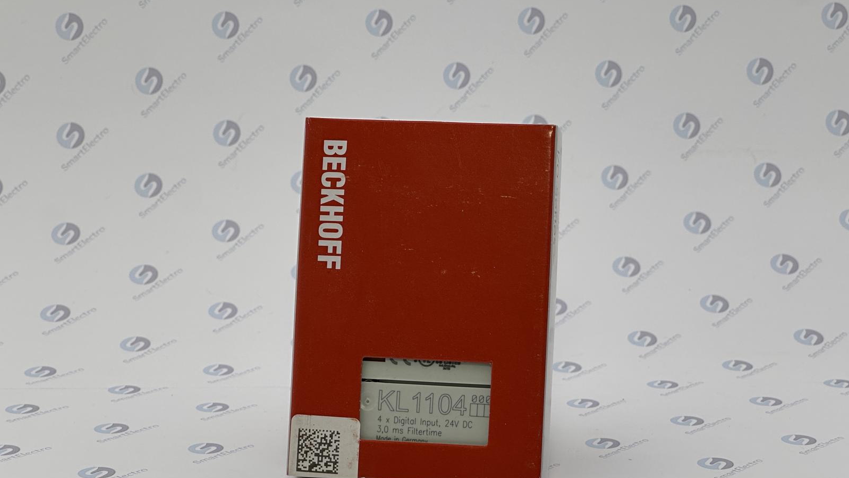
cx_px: 424
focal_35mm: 84
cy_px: 256
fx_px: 1891
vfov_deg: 14.4
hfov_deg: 25.3
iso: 32
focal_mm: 9
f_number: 2.8
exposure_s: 1/253
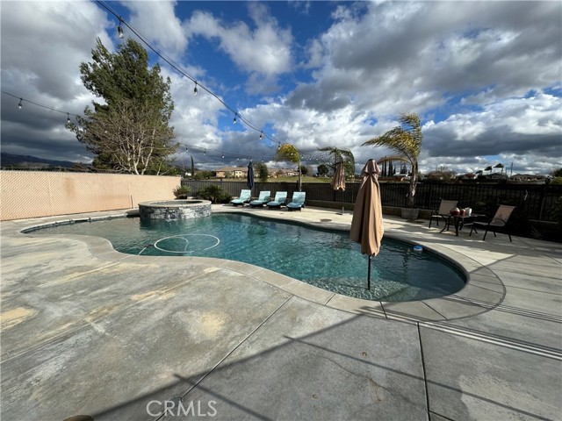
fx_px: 227
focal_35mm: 14
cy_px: 210
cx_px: 281
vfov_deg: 85.7
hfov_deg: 102.1
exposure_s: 1/2415
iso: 50
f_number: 2.2
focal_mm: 2.22
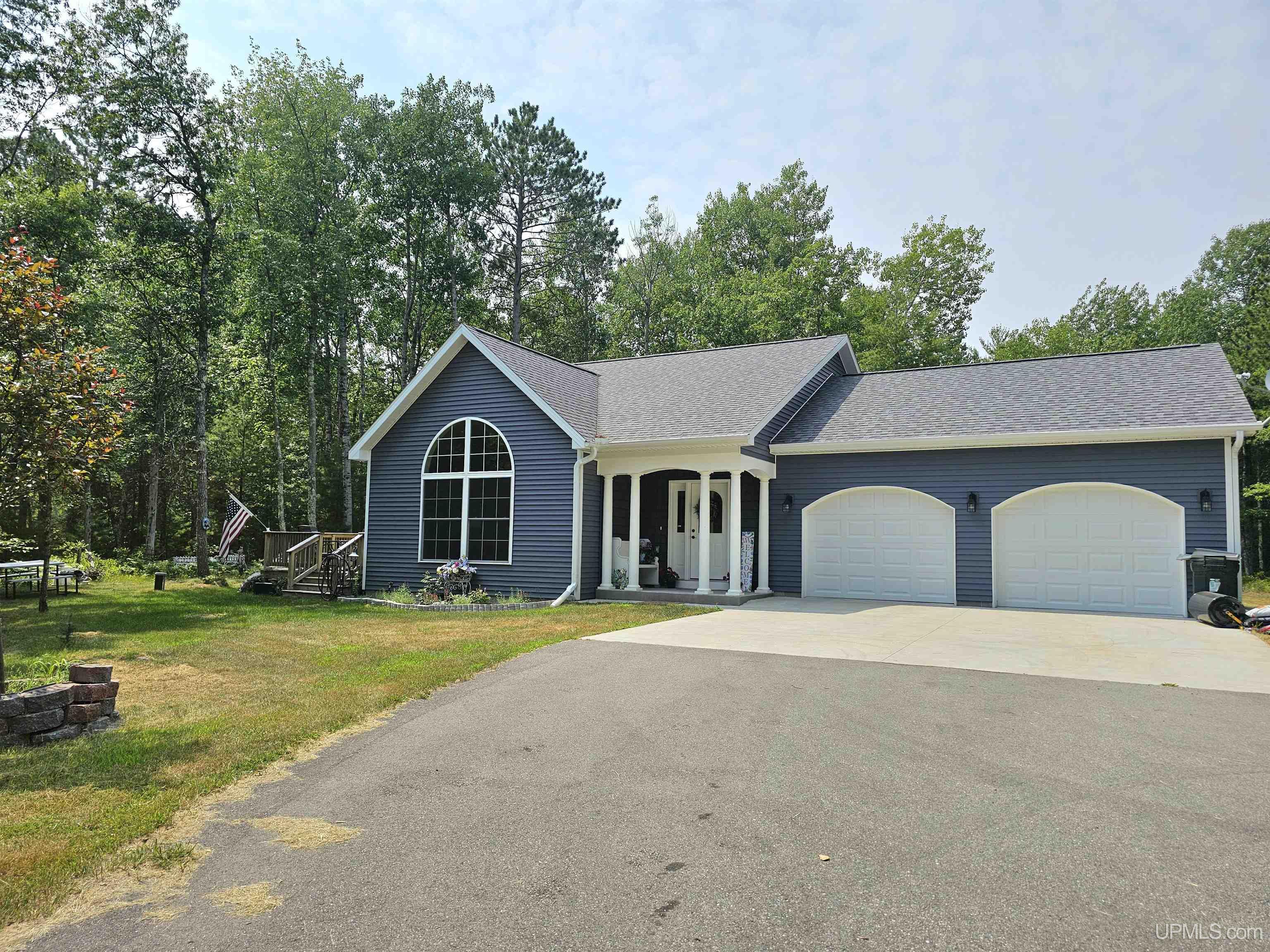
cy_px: 476
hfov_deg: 73.9
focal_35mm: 23
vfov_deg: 58.9
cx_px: 635
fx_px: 844
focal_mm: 6.3
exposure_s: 1/1111
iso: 10
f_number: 1.7
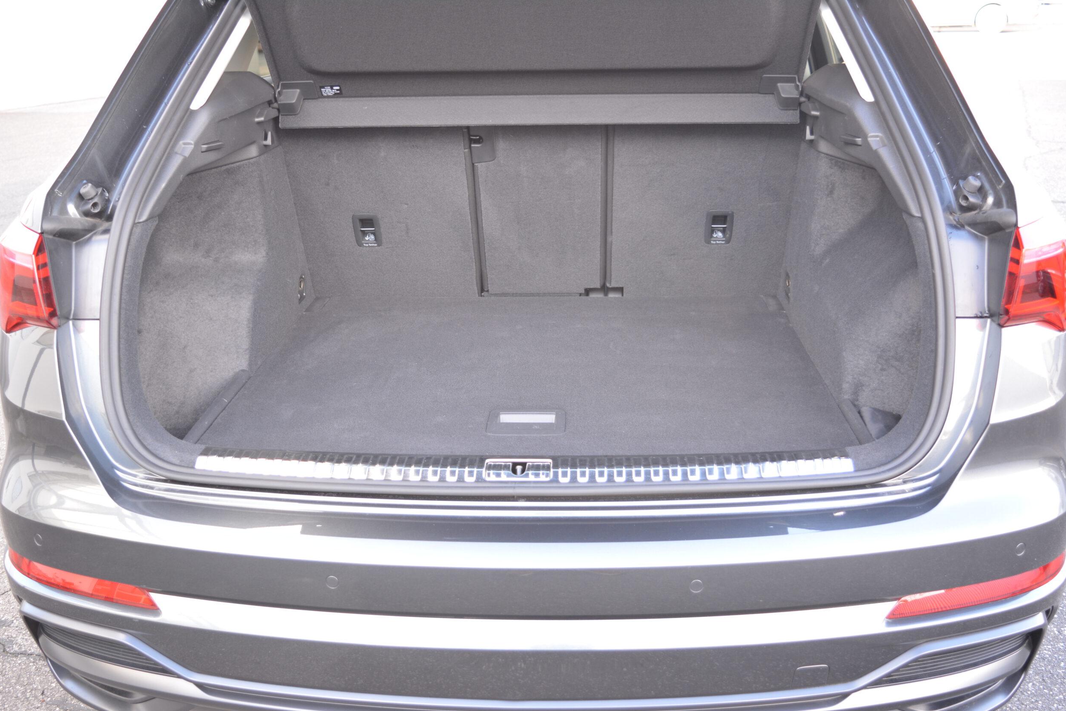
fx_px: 1096
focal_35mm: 37
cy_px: 364
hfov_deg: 51.9
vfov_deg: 35.9
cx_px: 532
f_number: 4
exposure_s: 1/40
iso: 320
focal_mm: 24
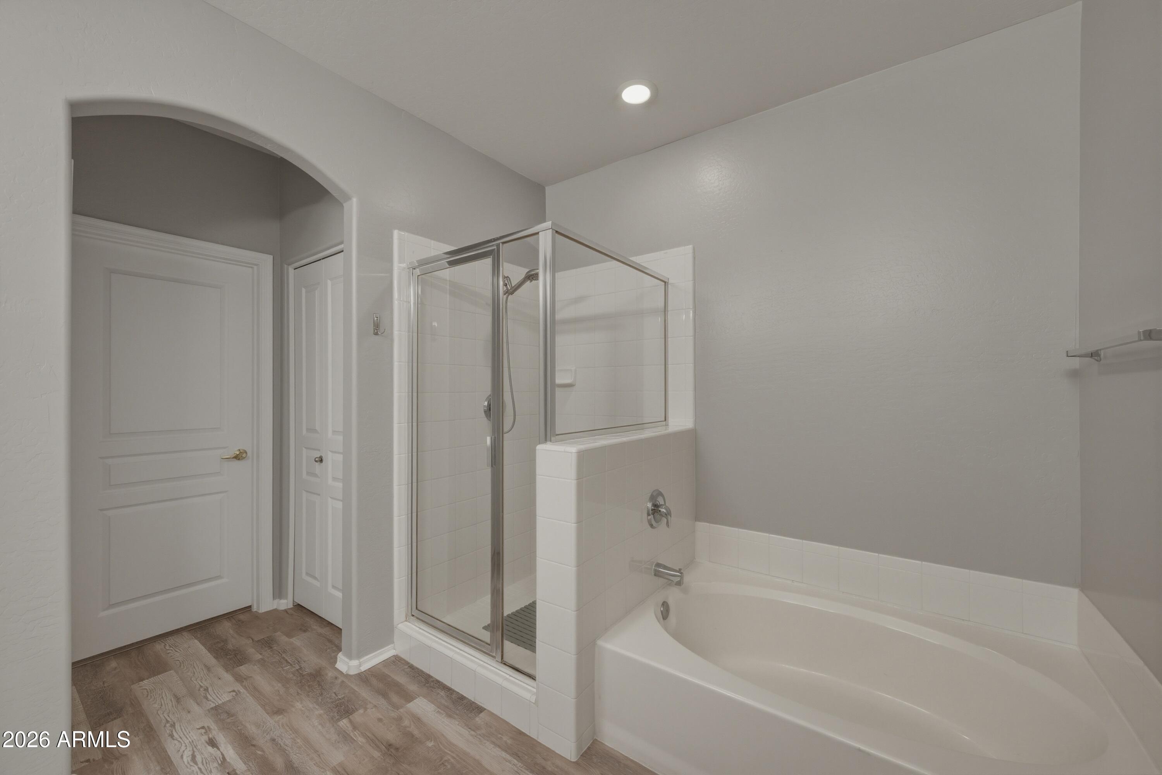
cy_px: 388
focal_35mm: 14
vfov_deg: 81.2
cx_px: 581
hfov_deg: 104.3
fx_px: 452
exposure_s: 1/250
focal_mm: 14
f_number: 9
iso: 320
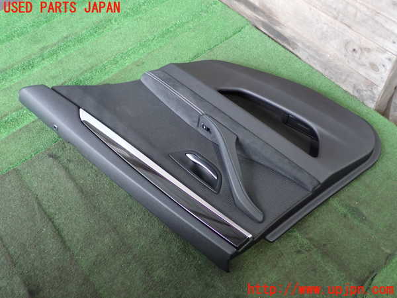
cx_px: 198
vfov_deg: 39.7
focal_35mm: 36
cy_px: 149
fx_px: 413
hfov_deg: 51.4
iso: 400
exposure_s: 1/40
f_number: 2.5
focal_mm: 6.37
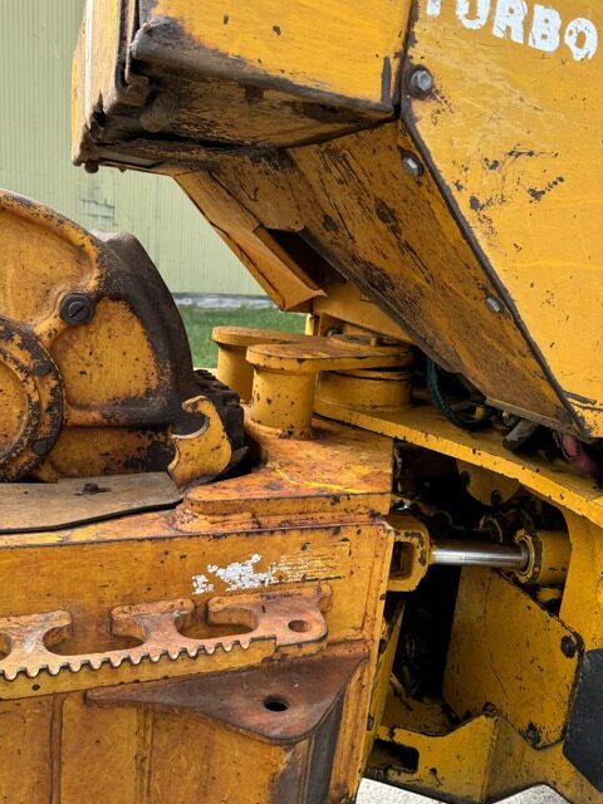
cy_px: 441
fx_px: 697
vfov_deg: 59.8
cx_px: 335
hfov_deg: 46.7
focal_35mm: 30
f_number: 1.78
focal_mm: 6.86
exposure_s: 1/925
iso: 80
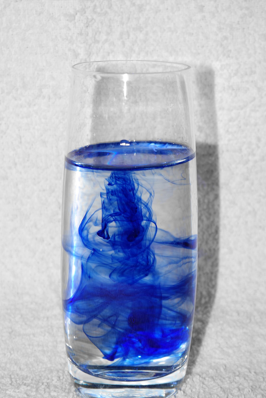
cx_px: 133
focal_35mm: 84
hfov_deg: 16.3
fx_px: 931
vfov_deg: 24.2
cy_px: 199
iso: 100
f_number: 7.1
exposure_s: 1/80
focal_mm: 55
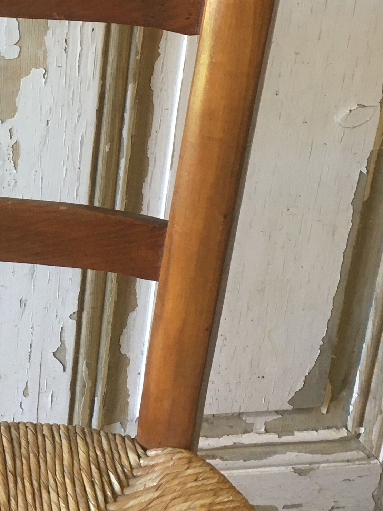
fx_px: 1165
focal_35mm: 79
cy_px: 111
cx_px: -91
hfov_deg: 17.7
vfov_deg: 24.4
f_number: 2.2
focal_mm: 4.15
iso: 125
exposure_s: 1/33
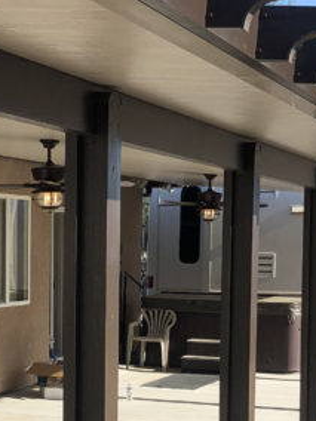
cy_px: 331
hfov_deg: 14.5
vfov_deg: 19.3
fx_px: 1229
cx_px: 50
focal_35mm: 101
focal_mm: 3.99
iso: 20
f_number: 1.8
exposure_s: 1/1412
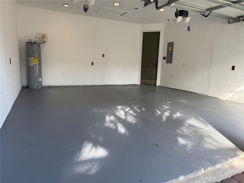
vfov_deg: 56.8
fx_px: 169
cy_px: 92
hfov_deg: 71.6
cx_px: 122
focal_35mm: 24
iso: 64
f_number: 1.78
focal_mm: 6.76
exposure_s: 1/255
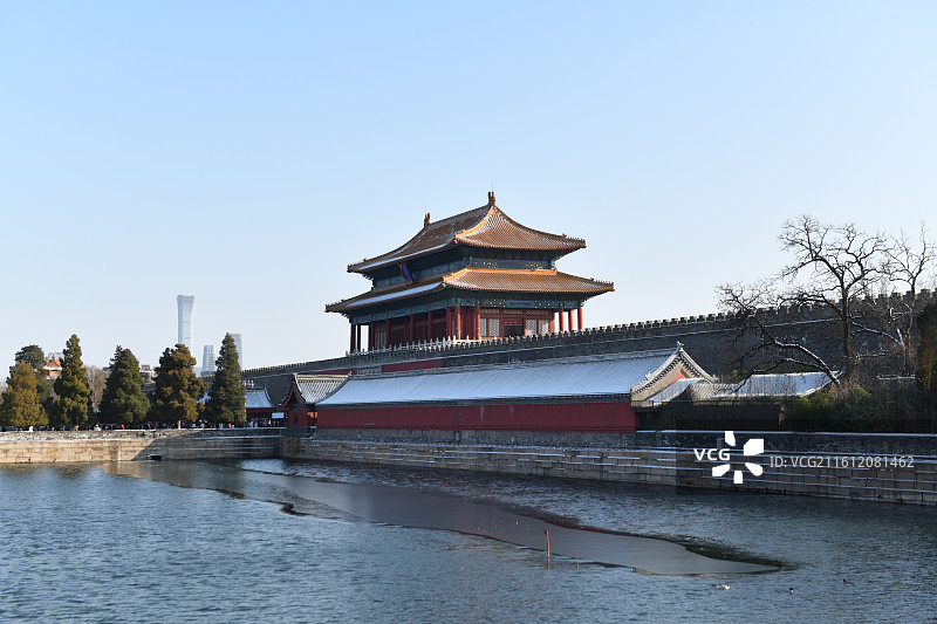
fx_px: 1509
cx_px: 468
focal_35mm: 58
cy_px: 312
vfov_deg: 23.4
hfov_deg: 34.5
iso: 160
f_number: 8
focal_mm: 58
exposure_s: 1/250
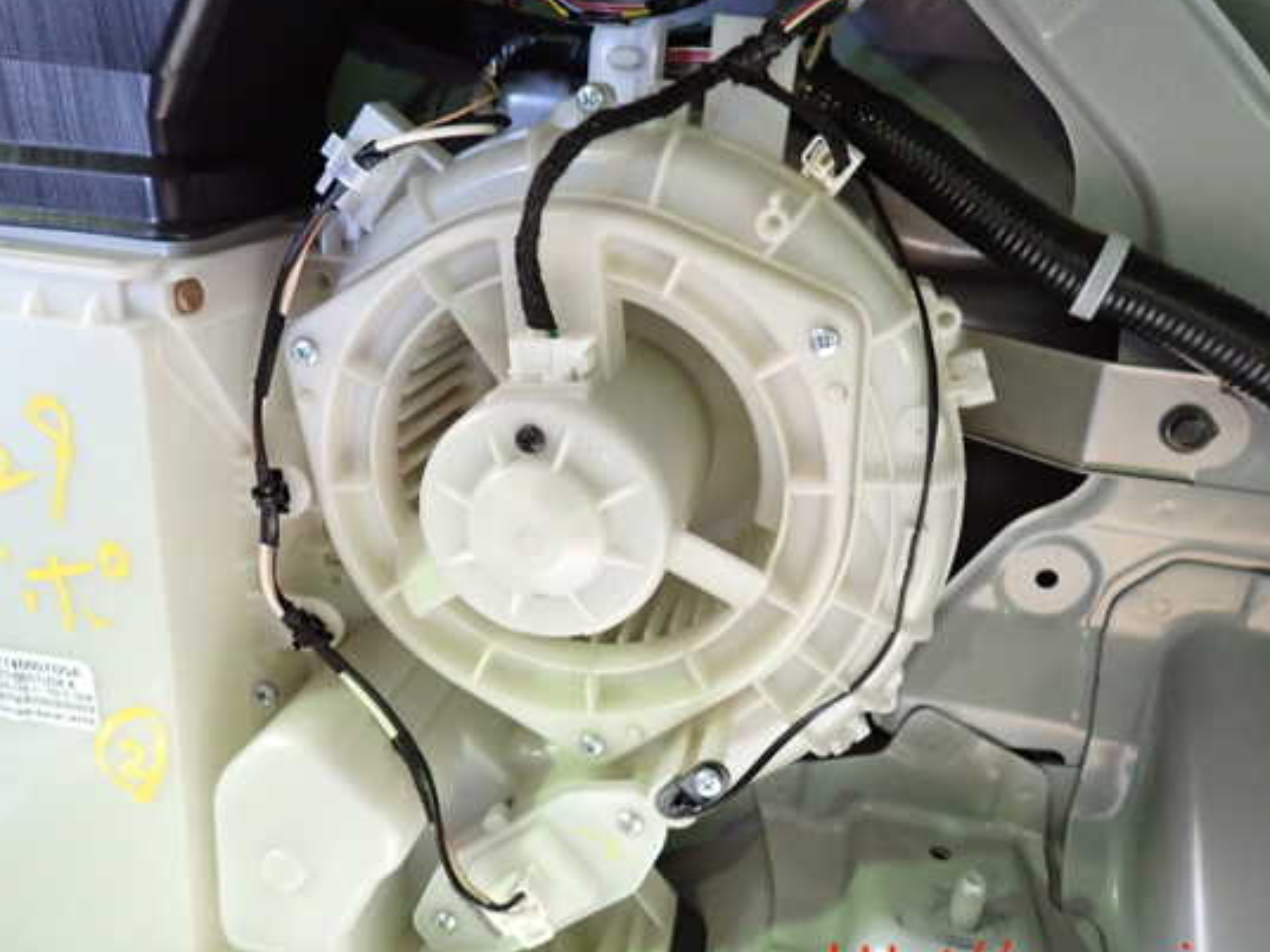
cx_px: 654
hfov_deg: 63.4
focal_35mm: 28
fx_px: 1027
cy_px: 464
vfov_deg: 49.7
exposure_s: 1/30
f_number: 2
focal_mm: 4.5
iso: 640
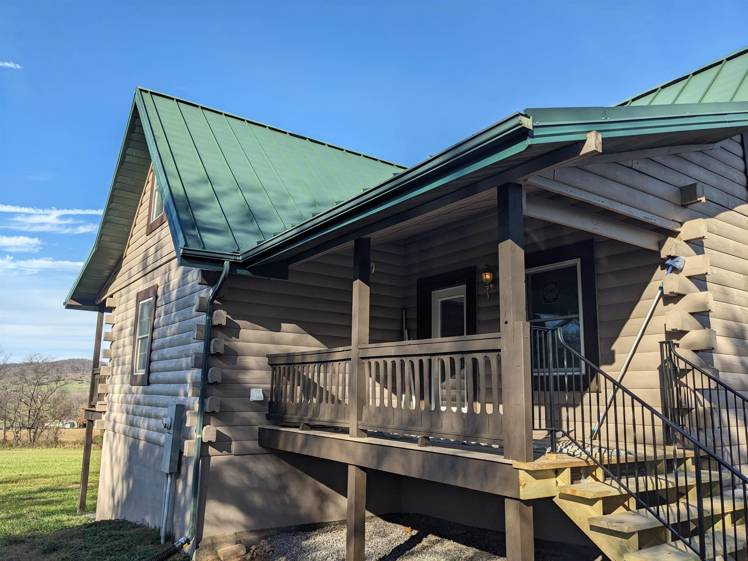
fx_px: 583
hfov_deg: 65.3
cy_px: 280
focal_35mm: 27
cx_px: 374
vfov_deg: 51.4
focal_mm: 4.38
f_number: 1.73
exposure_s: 1/2128
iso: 52
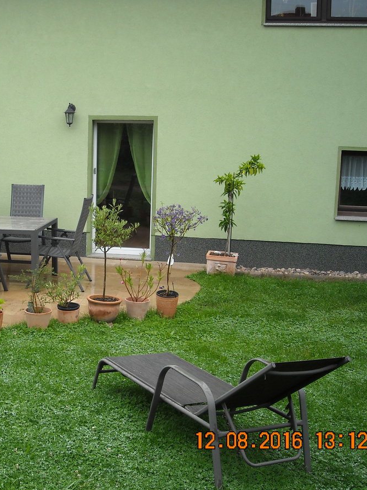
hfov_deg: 30.1
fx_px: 665
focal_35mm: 47
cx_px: 67
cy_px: 246
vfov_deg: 40.4
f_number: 2.8
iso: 64
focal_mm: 5.7
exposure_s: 1/201
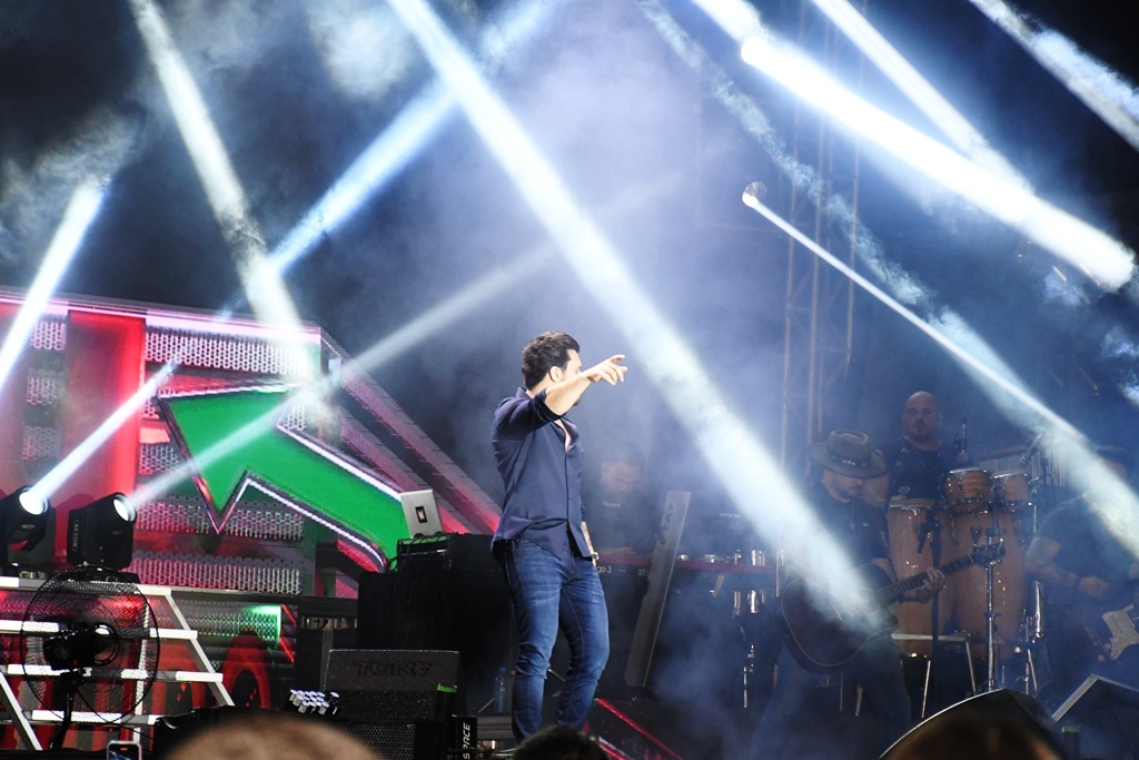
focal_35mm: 127
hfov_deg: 16.1
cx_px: 570
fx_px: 4018
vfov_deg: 10.8
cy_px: 380
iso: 3200
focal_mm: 85
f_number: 5.6
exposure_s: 1/125
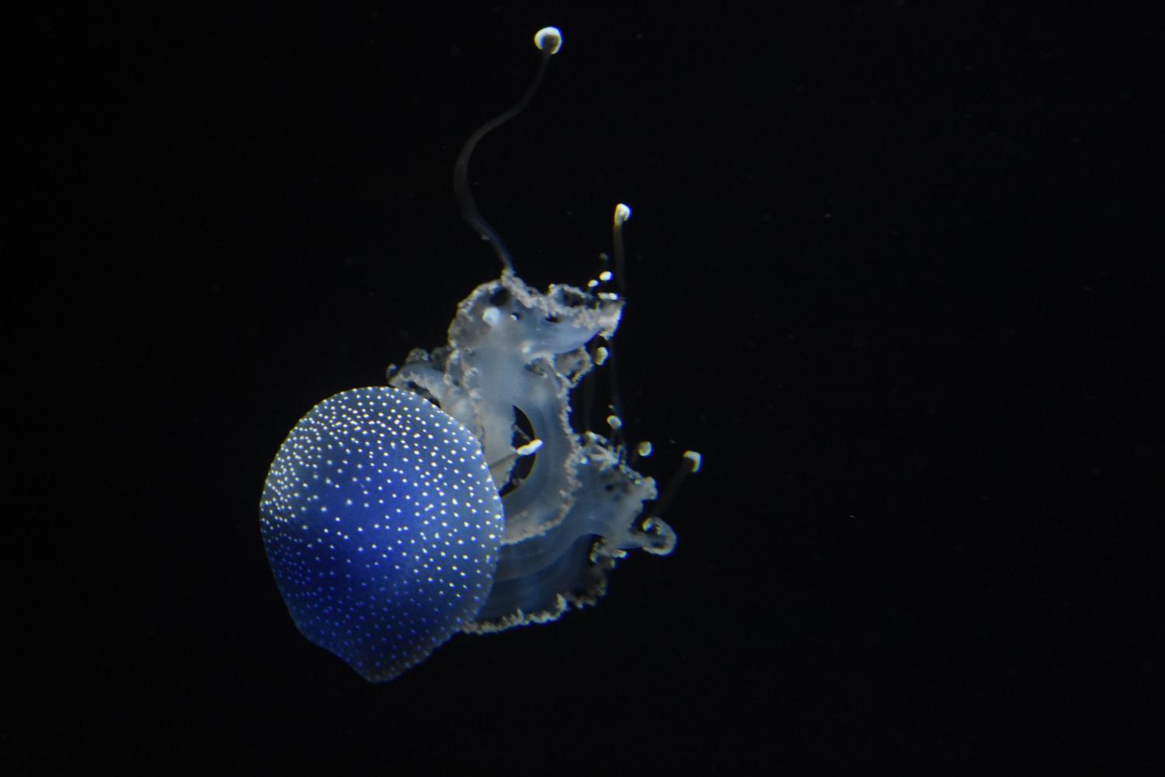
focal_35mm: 87
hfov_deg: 23.4
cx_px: 582
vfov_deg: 15.7
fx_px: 2815
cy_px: 388
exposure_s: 1/640
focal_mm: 58
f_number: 8
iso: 5000
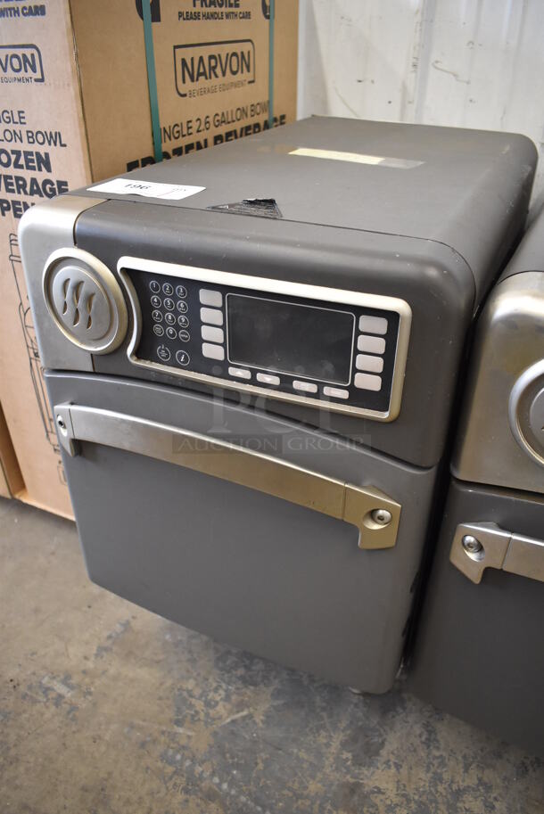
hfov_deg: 48.0
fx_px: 611
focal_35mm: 27
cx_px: 272
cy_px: 407
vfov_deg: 67.3
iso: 2000
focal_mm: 18
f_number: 3.5
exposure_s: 1/125
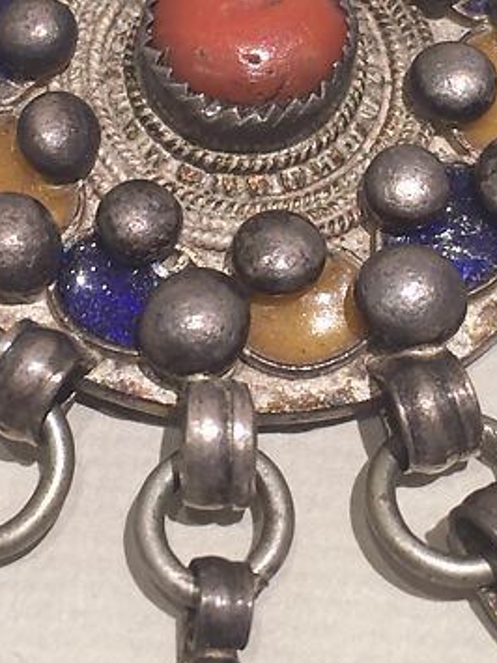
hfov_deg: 29.7
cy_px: 142
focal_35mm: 49
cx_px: 251
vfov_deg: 37.7
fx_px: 939
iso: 32
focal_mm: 4.15
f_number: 2.2
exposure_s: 1/30
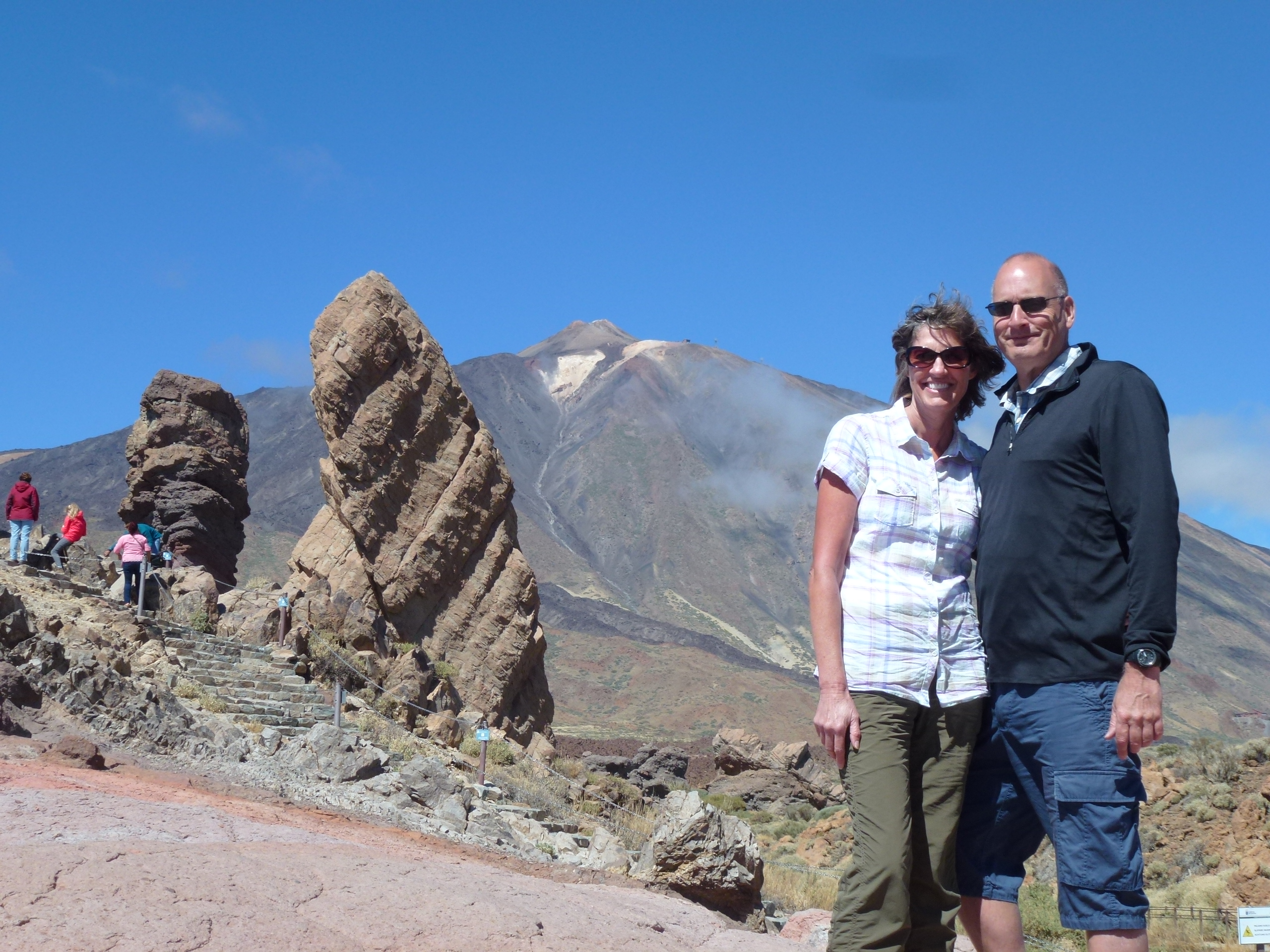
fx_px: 1798
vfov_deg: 29.7
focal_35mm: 49
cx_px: 635
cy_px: 476
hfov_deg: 38.9
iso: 100
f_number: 4.1
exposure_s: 1/800
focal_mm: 8.7
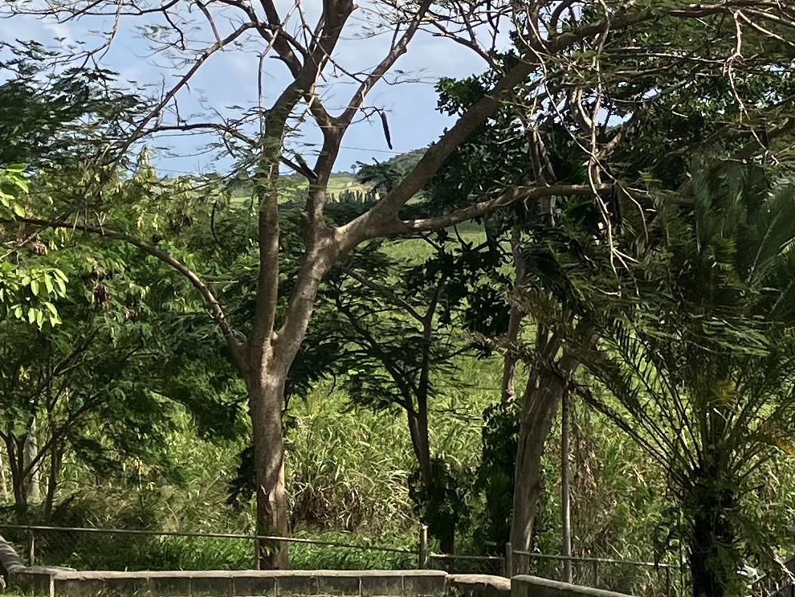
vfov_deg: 13.0
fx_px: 2619
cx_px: 536
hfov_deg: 17.2
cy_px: 317
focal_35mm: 114
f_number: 1.8
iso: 32
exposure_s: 1/2114
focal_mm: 3.99
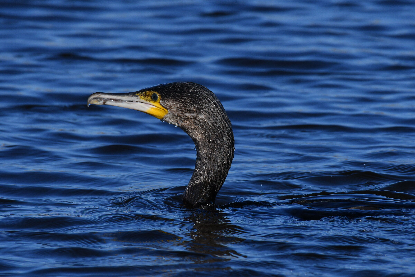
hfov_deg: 2.7
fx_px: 8645
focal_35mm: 750
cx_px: 208
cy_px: 138
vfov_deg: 1.8
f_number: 11
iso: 400
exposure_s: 1/2000
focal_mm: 500
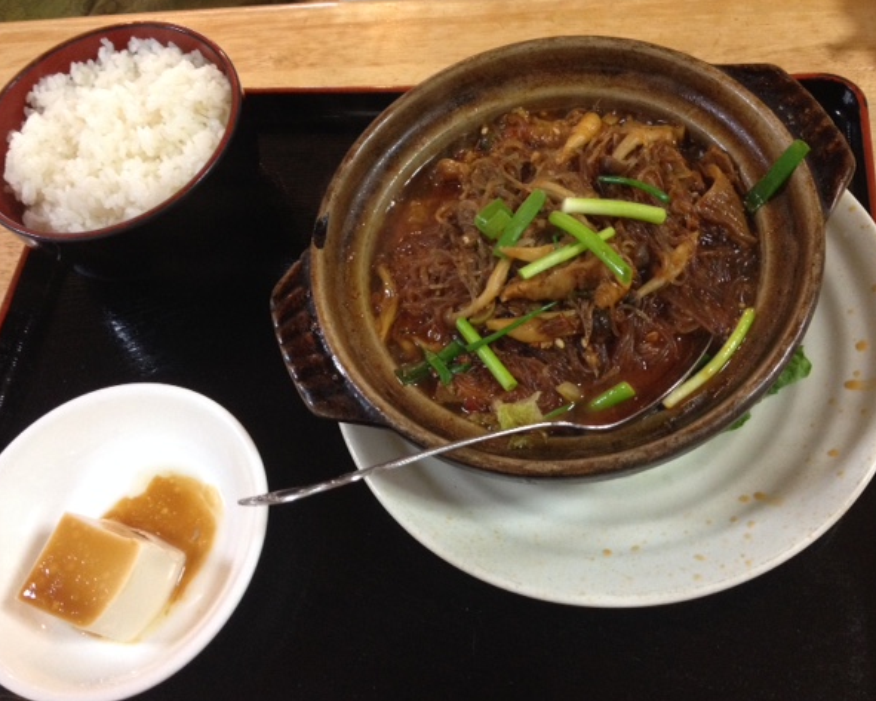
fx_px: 959
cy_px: 347
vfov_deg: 40.1
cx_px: 470
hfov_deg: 49.0
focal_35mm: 37
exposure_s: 1/20
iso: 250
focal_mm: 4.28
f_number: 2.4
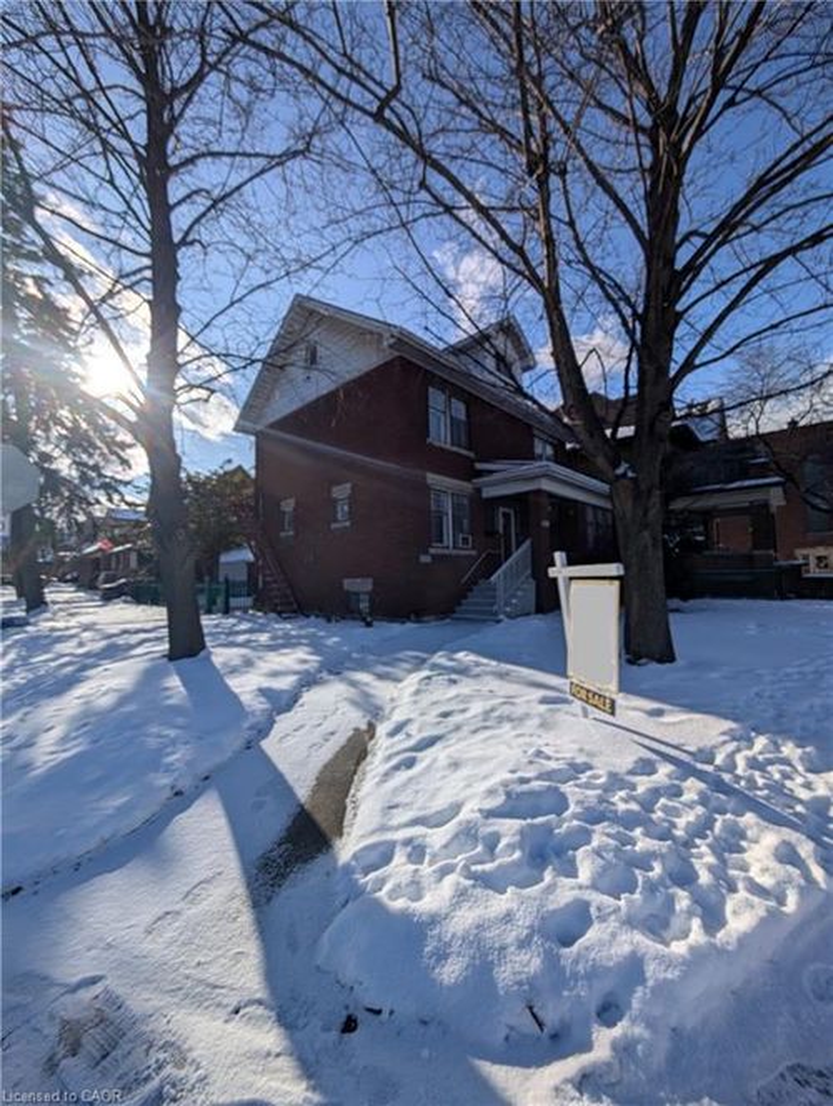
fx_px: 384
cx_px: 416
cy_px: 553
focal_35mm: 12
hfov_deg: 94.6
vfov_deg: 110.5
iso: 42
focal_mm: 2.02
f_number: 1.7
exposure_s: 1/5848
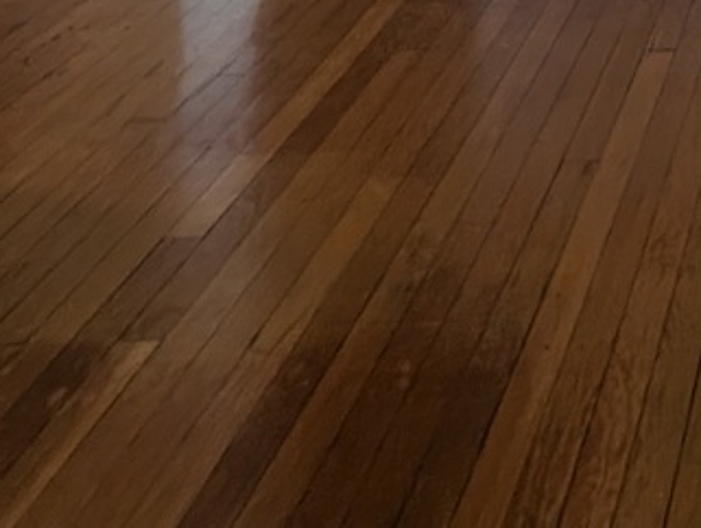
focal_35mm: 58
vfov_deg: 17.1
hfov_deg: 27.1
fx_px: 1177
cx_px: 941
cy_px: -576
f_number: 2.2
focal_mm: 1.95
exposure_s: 1/30
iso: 78
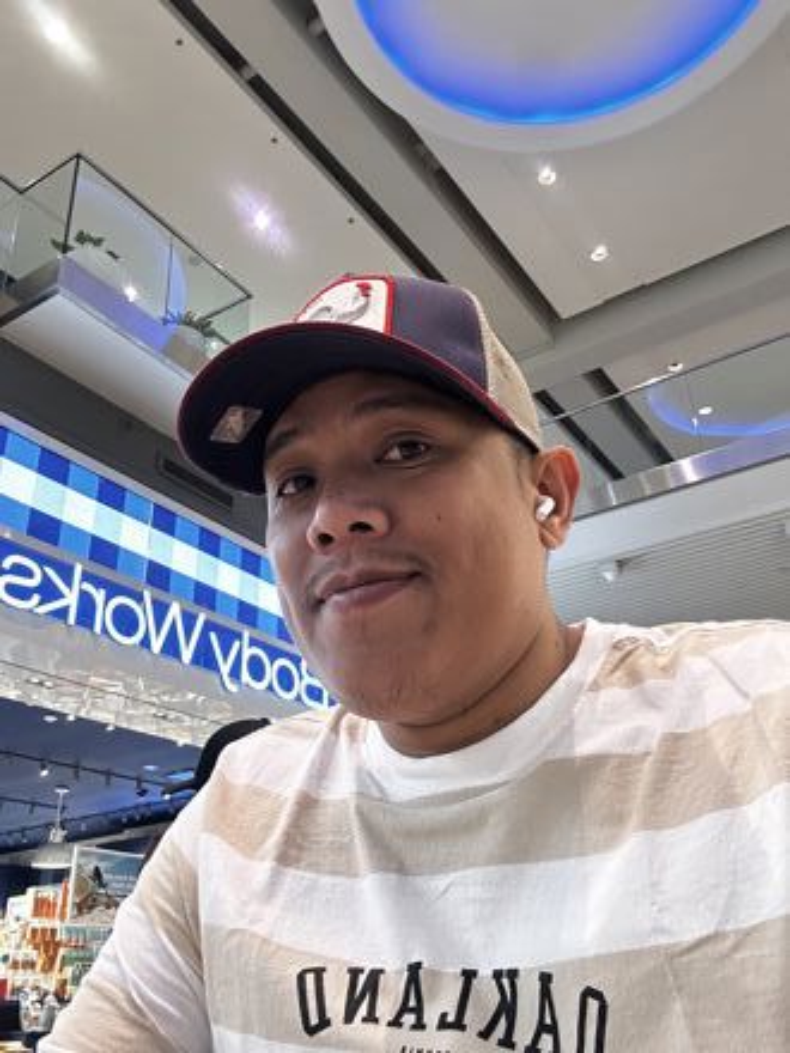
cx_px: 395
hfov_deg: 46.8
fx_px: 913
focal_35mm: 30
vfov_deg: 60.0
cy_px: 526
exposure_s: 1/60
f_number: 1.9
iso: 320
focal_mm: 2.69
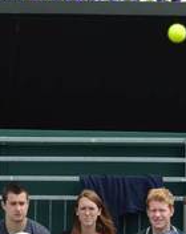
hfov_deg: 2.3
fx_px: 4640
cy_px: 287
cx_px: 51
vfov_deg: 2.9
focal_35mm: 672
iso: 220
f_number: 4.8
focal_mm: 120
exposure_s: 1/1000
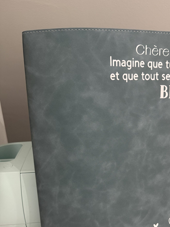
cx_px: 124
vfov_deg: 51.0
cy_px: 163
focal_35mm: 35
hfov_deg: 39.8
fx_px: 229
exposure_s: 1/50
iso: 320
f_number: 1.78
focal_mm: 6.76
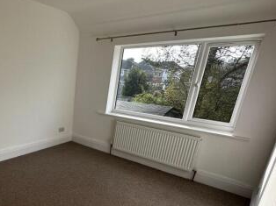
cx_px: 43
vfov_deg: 52.0
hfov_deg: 60.0
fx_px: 207
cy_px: 138
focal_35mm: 26
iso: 40
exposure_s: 1/312
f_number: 2.2
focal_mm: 2.22
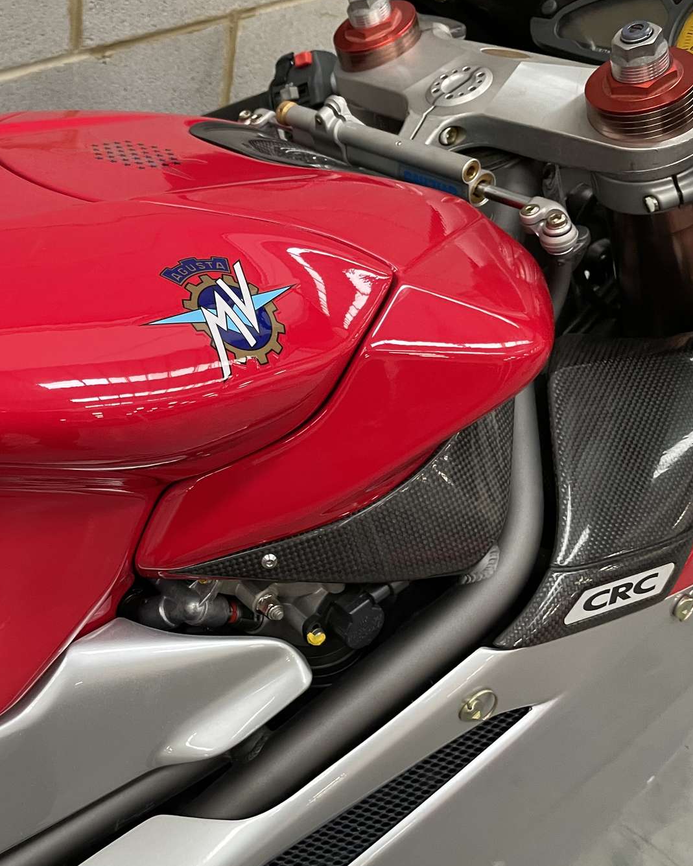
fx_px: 974
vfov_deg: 47.9
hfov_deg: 36.3
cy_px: 397
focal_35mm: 38
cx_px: 47
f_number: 1.6
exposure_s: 1/60
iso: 320
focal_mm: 4.2
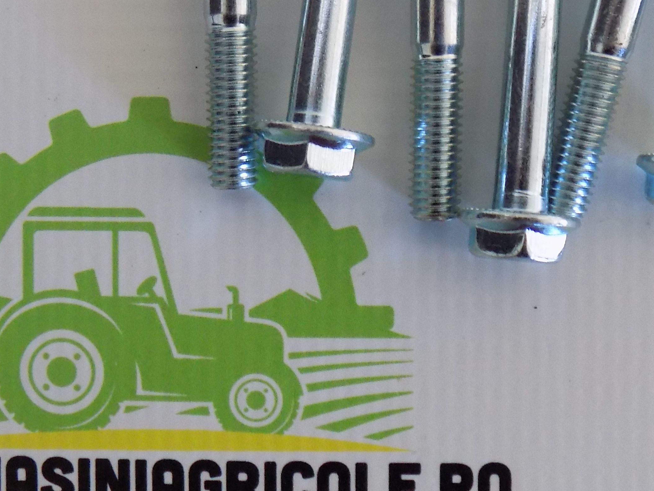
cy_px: 157
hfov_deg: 33.8
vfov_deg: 25.5
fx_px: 1077
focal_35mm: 57
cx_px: 335
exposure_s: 1/30
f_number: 3.1
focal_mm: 4
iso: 250
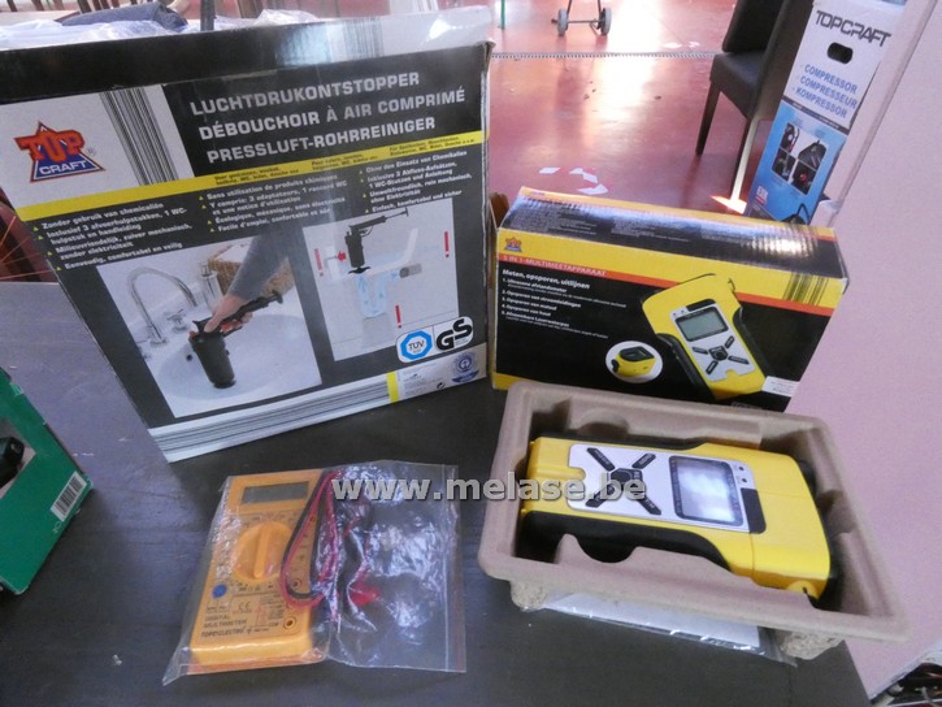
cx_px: 471
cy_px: 354
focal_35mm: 20
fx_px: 544
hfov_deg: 81.7
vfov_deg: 66.0
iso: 1600
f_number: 8
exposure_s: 1/60
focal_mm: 3.6
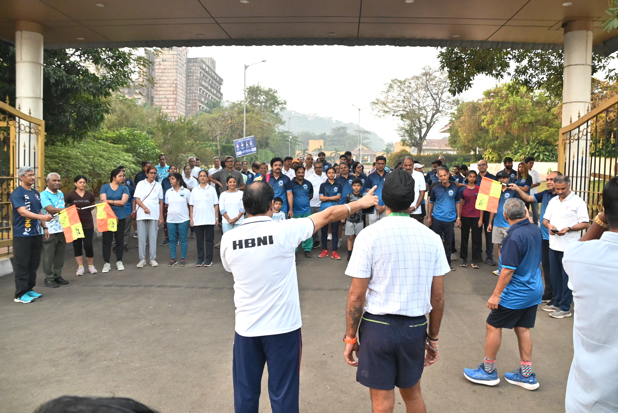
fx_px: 464
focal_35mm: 27
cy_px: 206
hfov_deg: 67.3
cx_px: 309
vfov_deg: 48.0
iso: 4000
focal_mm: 18
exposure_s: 1/320
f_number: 5
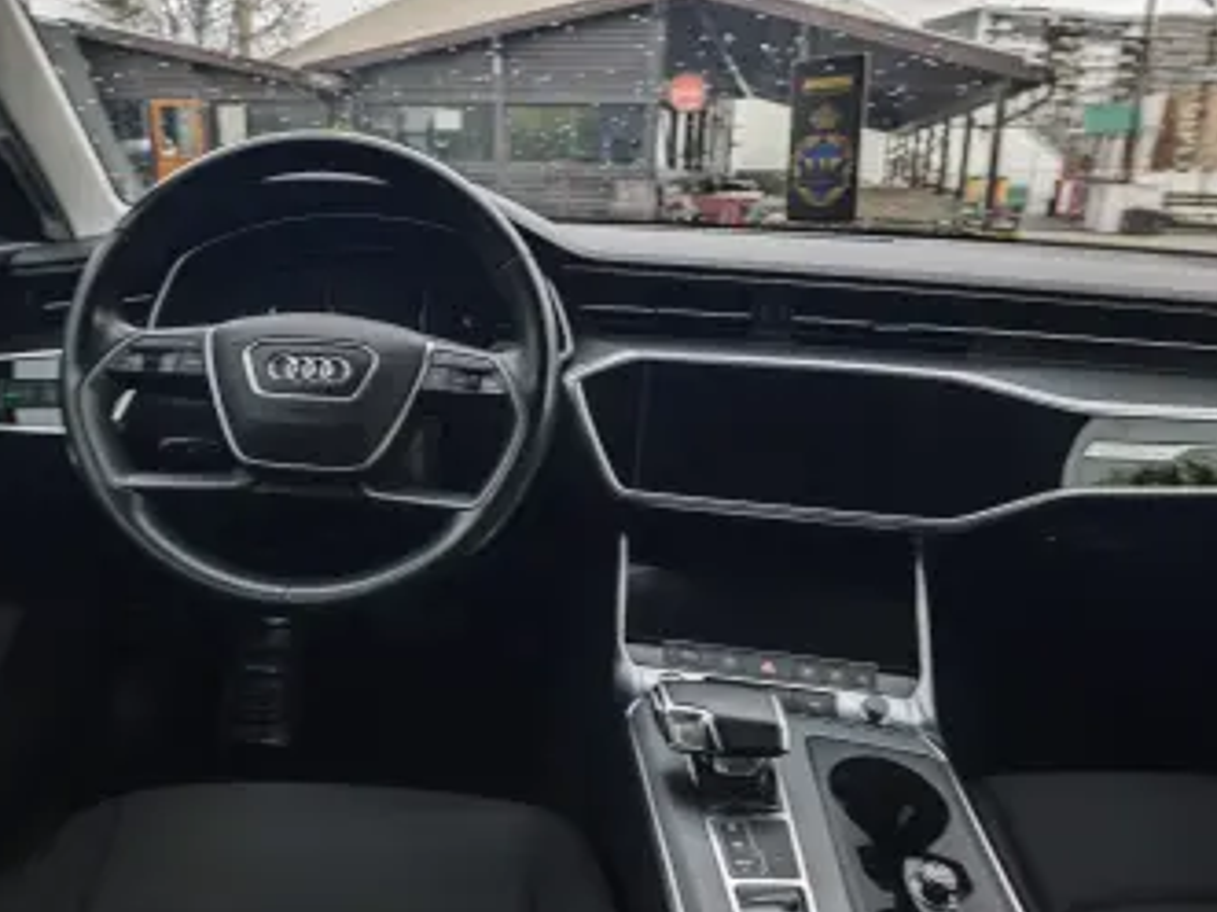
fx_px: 879
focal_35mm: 25
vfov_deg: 54.8
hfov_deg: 69.3
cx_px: 570
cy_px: 419
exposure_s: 1/100
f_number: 1.6
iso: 250
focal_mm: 6.55
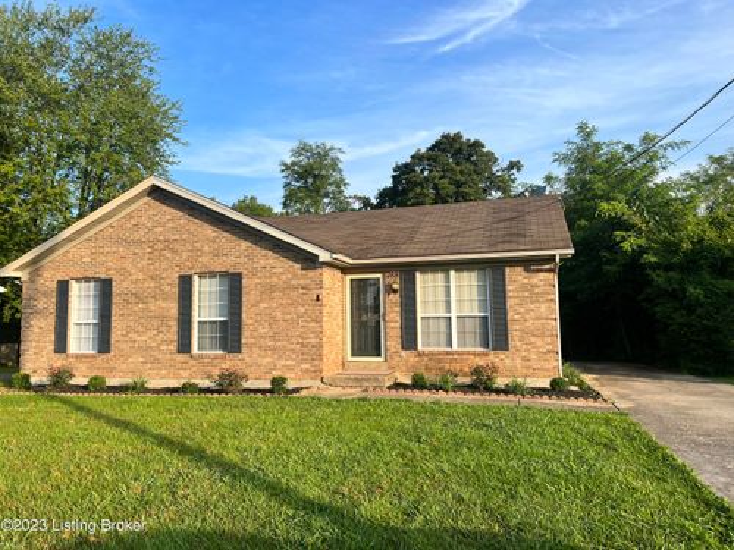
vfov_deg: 53.1
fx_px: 551
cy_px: 275
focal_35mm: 26
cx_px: 367
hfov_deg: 67.3
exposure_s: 1/1412
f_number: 1.5
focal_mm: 5.7
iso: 50
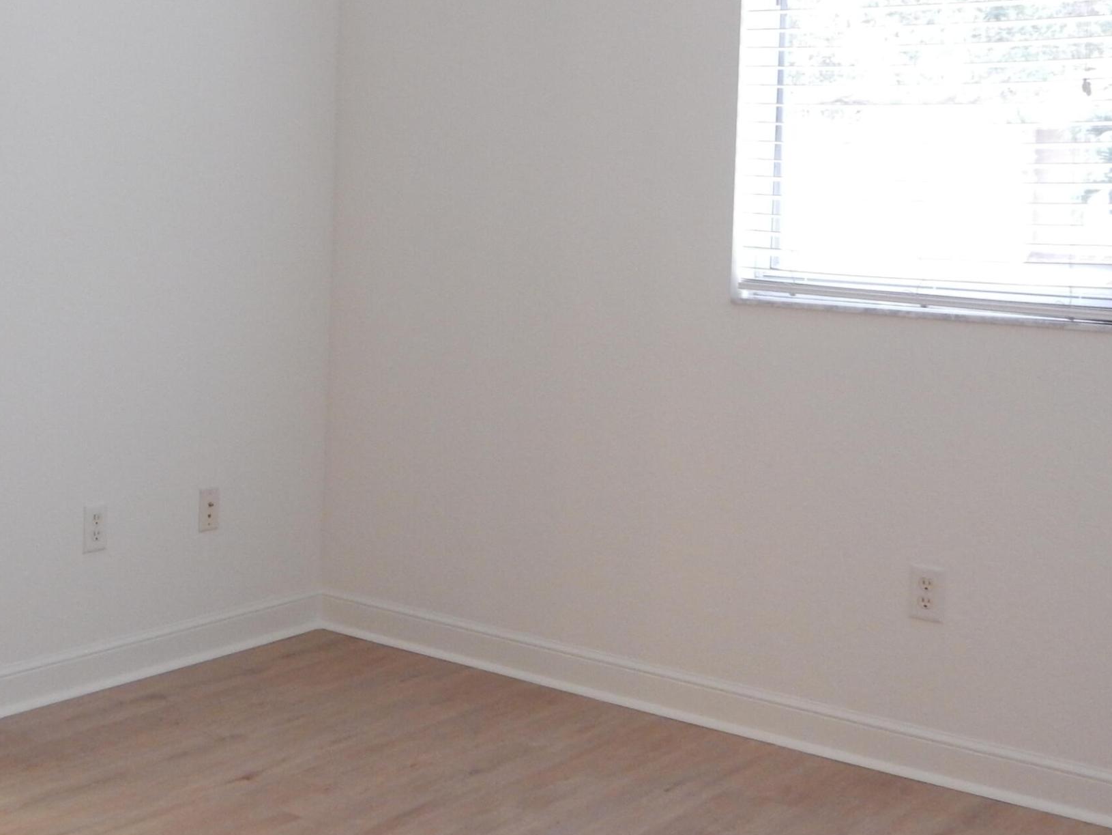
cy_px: 212
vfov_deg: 27.2
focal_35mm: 53
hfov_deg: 35.5
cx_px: 300
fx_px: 1703
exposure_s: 1/30
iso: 360
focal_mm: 5.4
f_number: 4.5
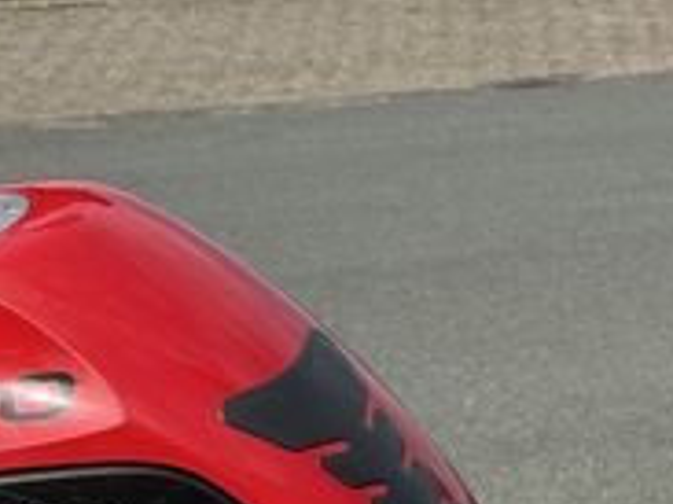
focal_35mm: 168
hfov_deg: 11.5
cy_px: 291
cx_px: -188
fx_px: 3264
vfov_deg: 8.8
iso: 64
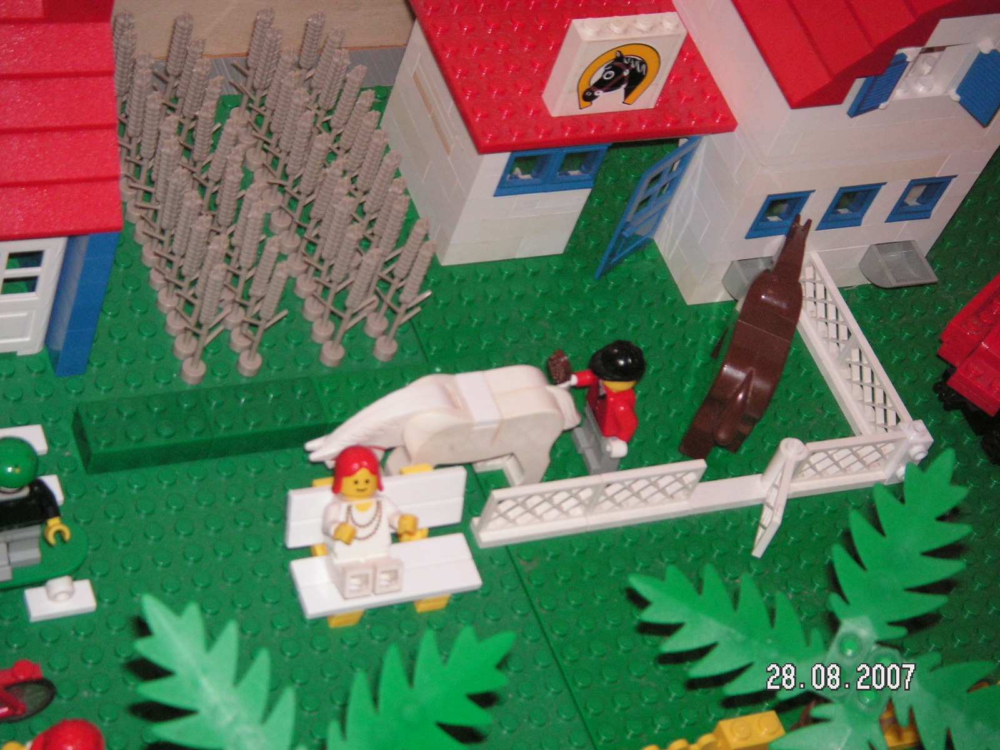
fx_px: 2282
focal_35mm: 79
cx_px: 500
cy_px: 375
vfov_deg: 18.7
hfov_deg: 24.7
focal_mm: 13.2
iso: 160
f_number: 3.9
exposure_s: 1/90
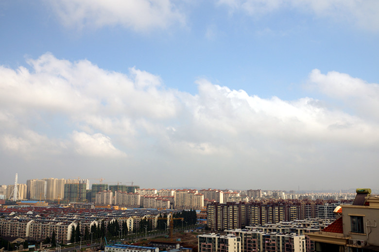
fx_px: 379
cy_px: 126
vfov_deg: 36.8
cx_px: 190
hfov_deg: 53.2
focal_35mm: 36
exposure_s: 1/200
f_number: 7.1
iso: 100
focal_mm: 24
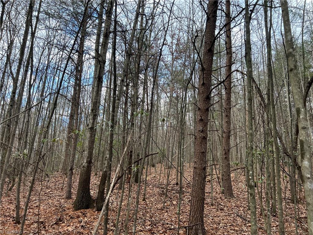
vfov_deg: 53.1
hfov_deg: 67.3
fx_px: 235
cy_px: 118
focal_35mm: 26
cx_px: 156
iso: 32
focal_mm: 5.7
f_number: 1.5
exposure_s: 1/139
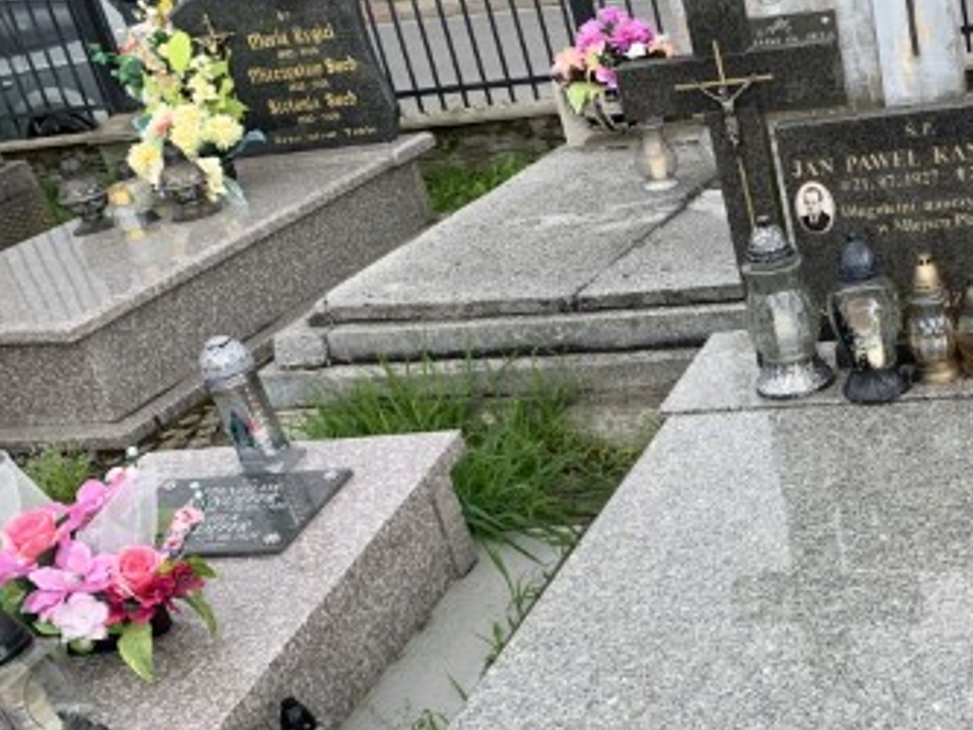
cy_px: 493
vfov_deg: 28.9
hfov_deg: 35.9
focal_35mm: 50
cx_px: 877
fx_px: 1406
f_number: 1.8
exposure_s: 1/280
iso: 25
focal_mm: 4.25
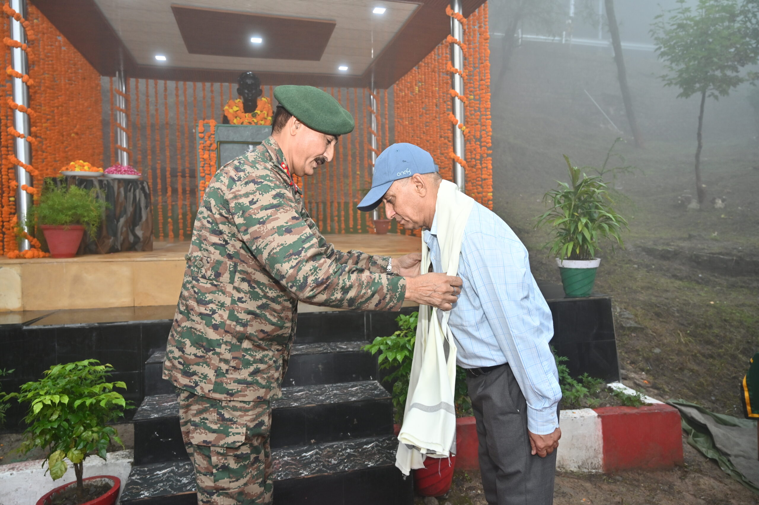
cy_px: 252
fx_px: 506
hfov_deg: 73.8
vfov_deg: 53.1
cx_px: 380
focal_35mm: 24
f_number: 4.5
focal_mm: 24
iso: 400
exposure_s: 1/200
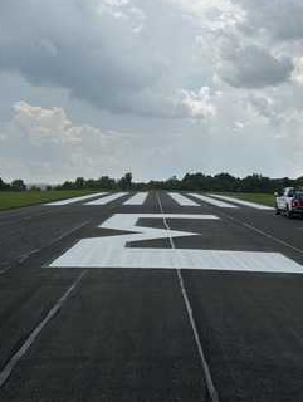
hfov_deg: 36.0
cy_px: 175
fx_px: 466
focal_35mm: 40
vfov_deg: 46.6
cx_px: 153
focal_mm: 5.7
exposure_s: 1/7463
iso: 50
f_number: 1.5
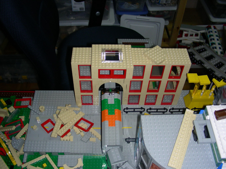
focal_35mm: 38
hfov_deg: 49.0
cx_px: 113
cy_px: 84
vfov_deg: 37.7
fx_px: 248
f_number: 3.5
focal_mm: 6.3
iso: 50
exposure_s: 1/60.1
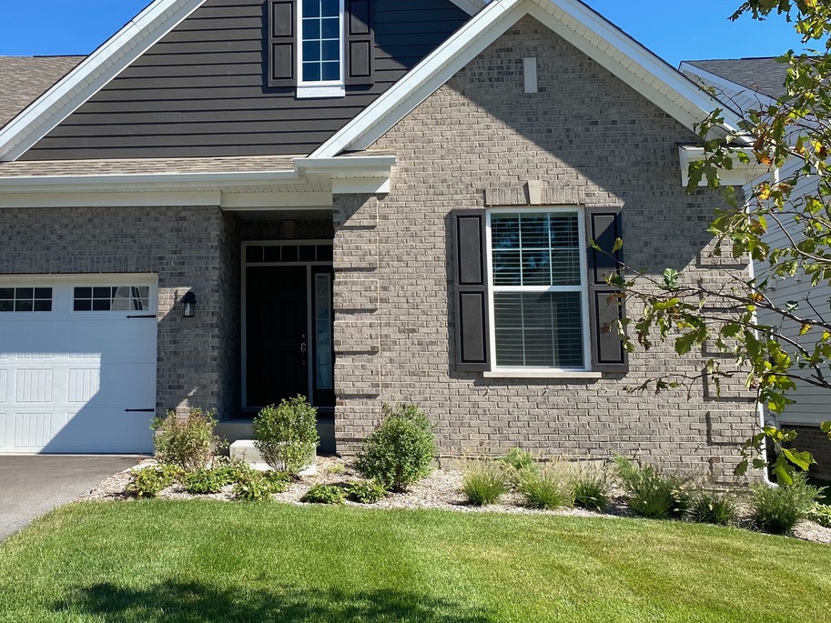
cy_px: 257
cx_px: 260
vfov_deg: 35.1
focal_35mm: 41
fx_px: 984
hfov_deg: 44.9
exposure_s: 1/1754
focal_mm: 4.25
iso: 32
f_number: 1.8
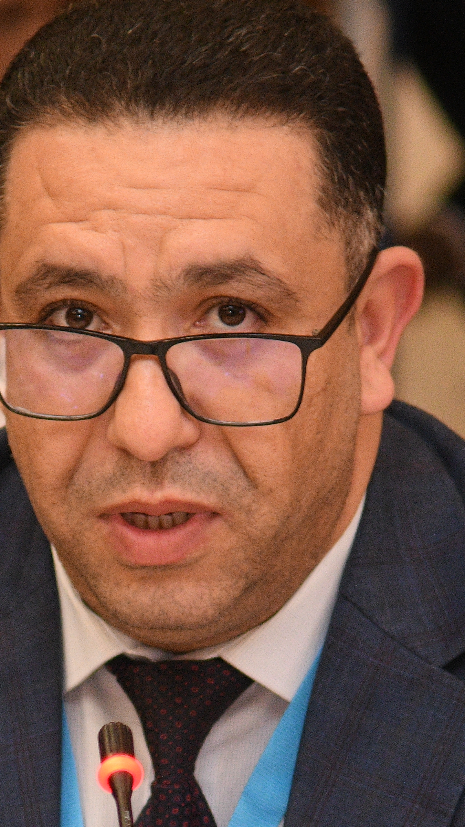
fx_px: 10654
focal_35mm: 486
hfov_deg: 2.5
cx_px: -2
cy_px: 739
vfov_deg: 4.4
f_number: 4
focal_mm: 135
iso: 2500
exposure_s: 1/160
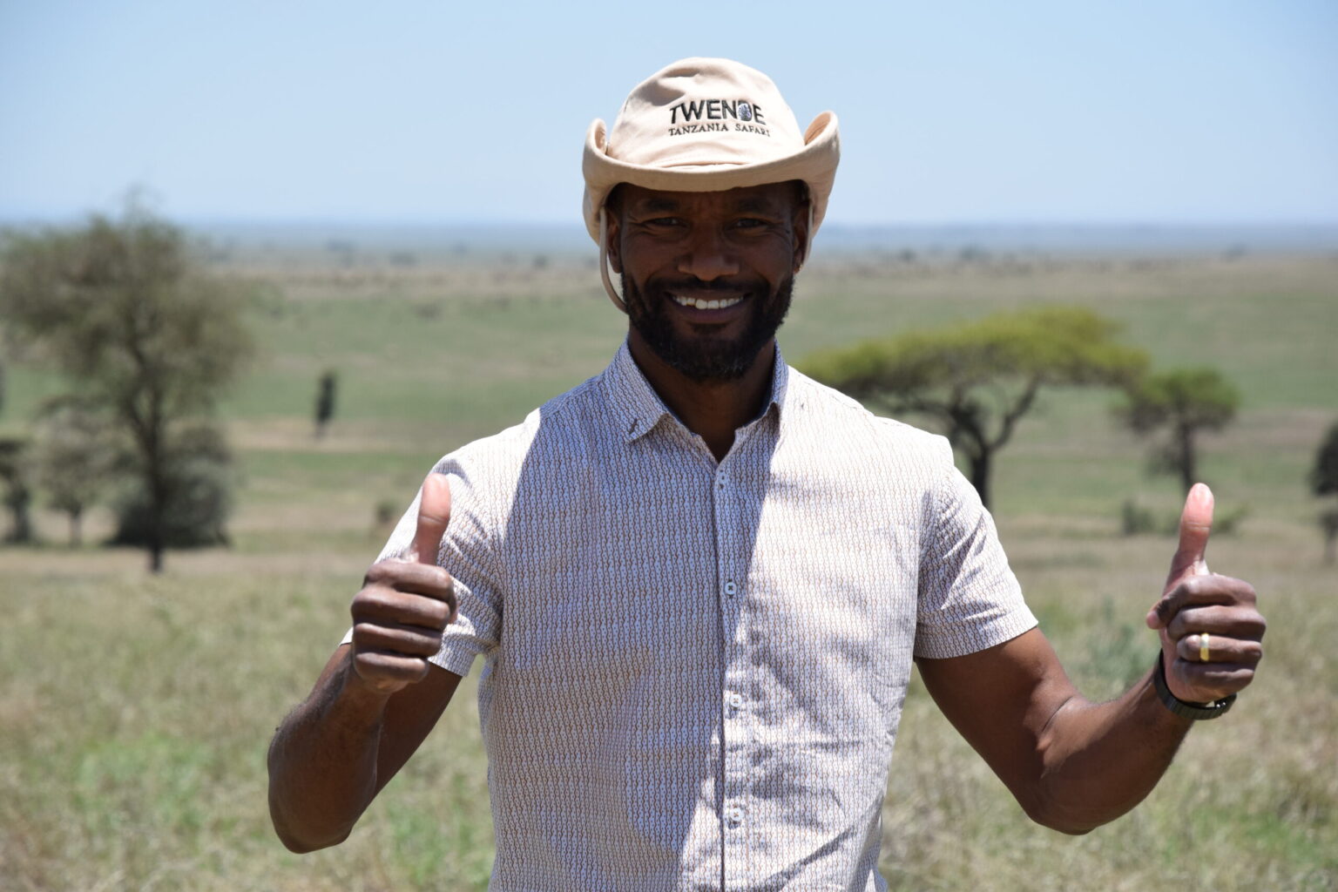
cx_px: 669
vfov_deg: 11.4
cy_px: 446
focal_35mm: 120
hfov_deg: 17.1
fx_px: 4460
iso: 500
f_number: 5.6
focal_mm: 80
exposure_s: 1/2000
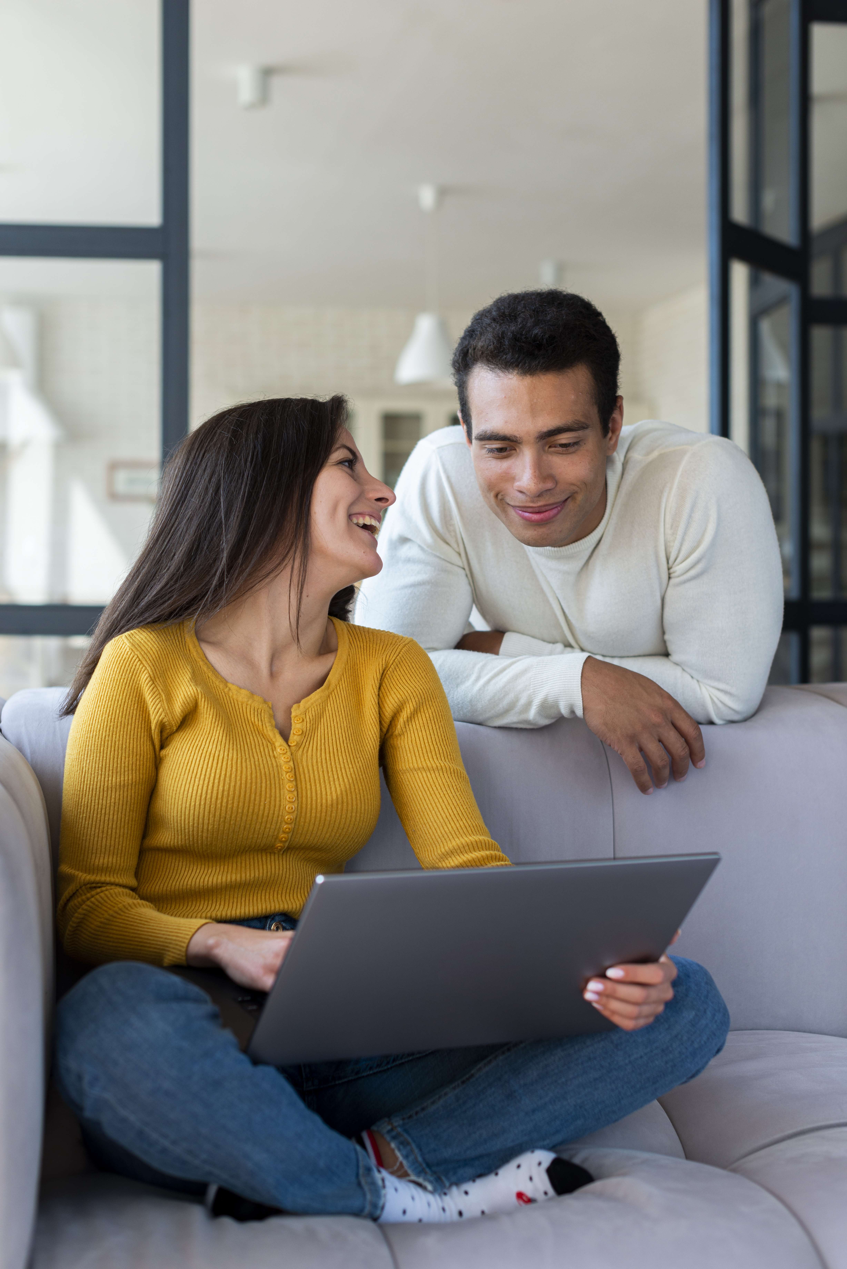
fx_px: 1763
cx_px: 424
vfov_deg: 39.6
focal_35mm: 50
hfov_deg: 27.0
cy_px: 634
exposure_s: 1/320
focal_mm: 50
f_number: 2.8
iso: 250
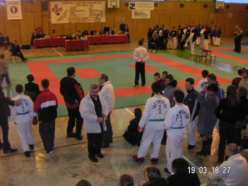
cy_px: 93
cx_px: 121
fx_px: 272
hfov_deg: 49.0
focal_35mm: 38
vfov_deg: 37.7
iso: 200
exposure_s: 1/45
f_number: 2.8
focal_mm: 4.8
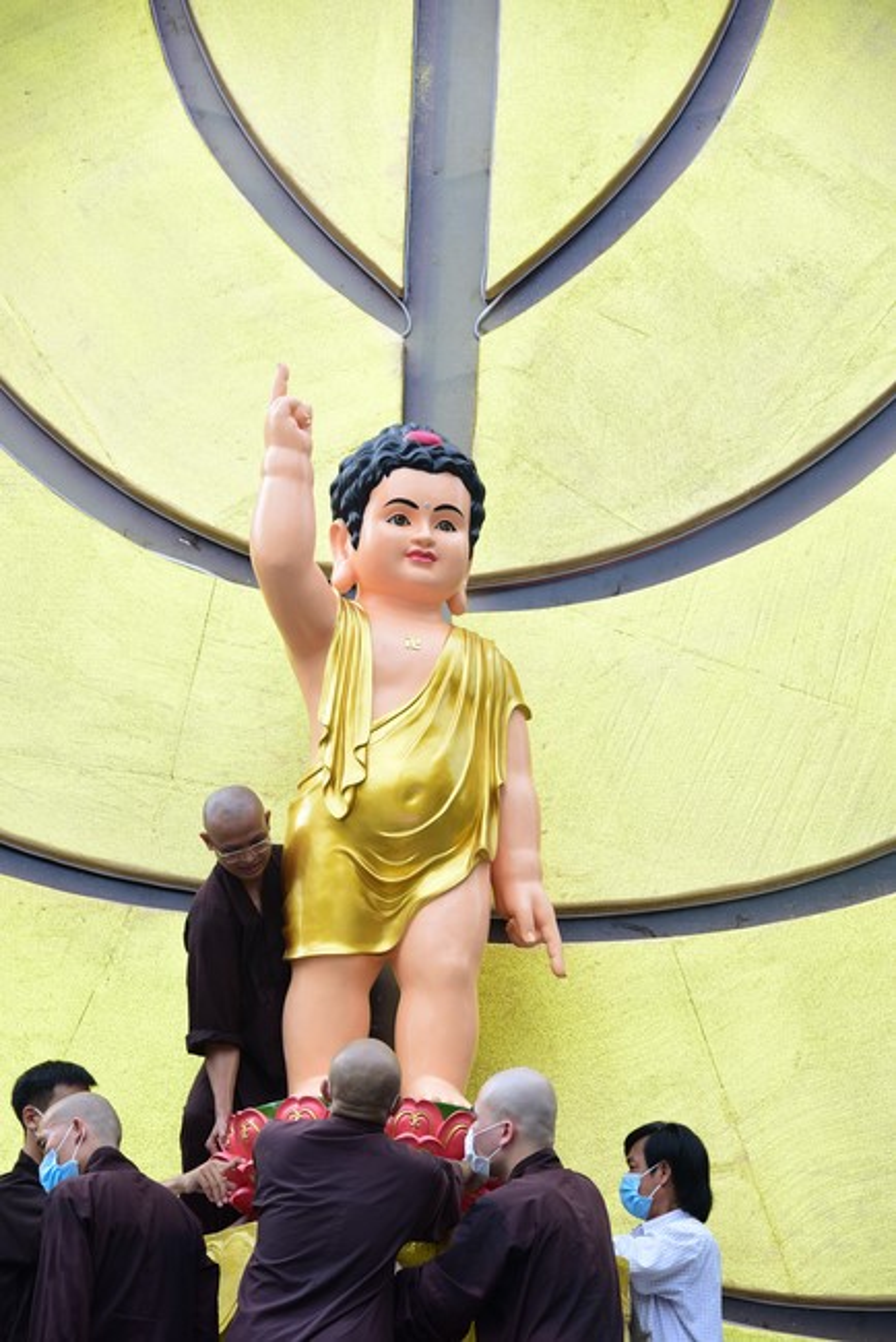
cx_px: 448
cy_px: 671
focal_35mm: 78
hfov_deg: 17.5
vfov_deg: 26.0
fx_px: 2909
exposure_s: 1/125
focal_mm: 78
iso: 100
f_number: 5
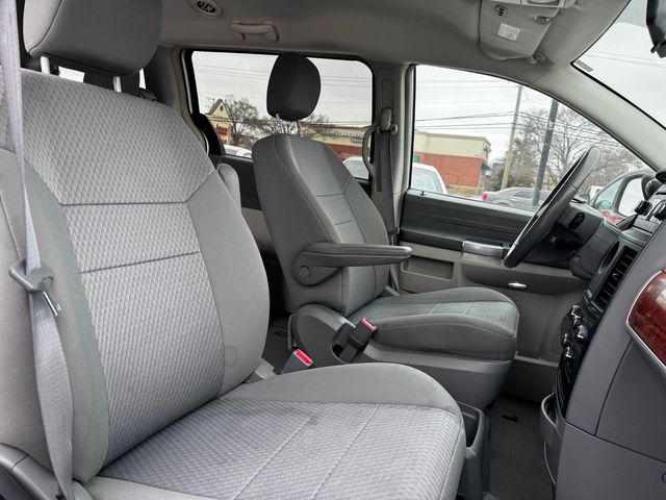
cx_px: 333
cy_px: 250
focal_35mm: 24
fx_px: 462
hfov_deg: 71.6
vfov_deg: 56.8
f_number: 1.78
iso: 80
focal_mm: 6.76
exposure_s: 1/172
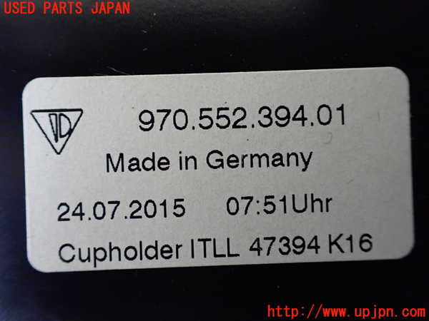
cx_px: 214
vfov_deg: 46.8
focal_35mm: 30
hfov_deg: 60.0
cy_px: 160
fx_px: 372
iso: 800
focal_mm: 5.4
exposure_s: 1/125
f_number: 2.3
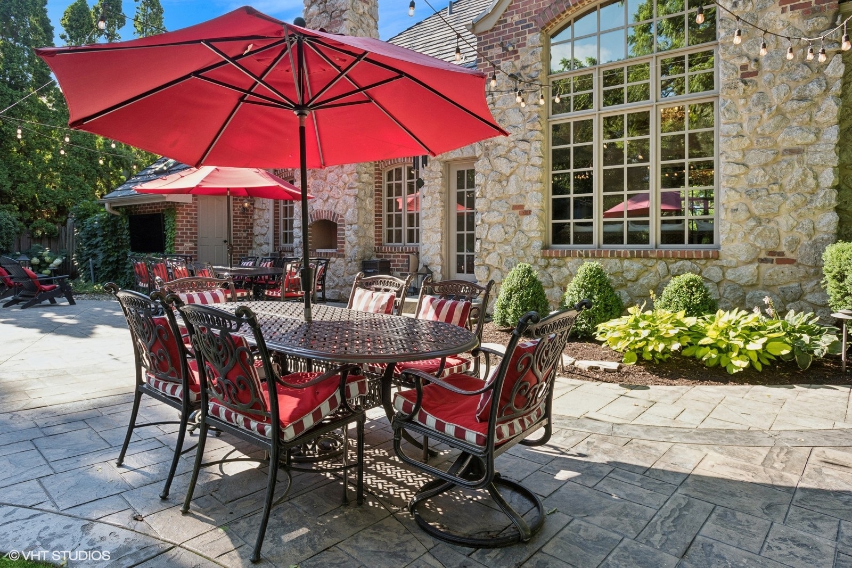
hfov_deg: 71.5
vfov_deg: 51.3
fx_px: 592
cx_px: 426
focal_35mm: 25
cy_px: 284
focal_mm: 25
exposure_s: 1/160
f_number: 8
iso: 400
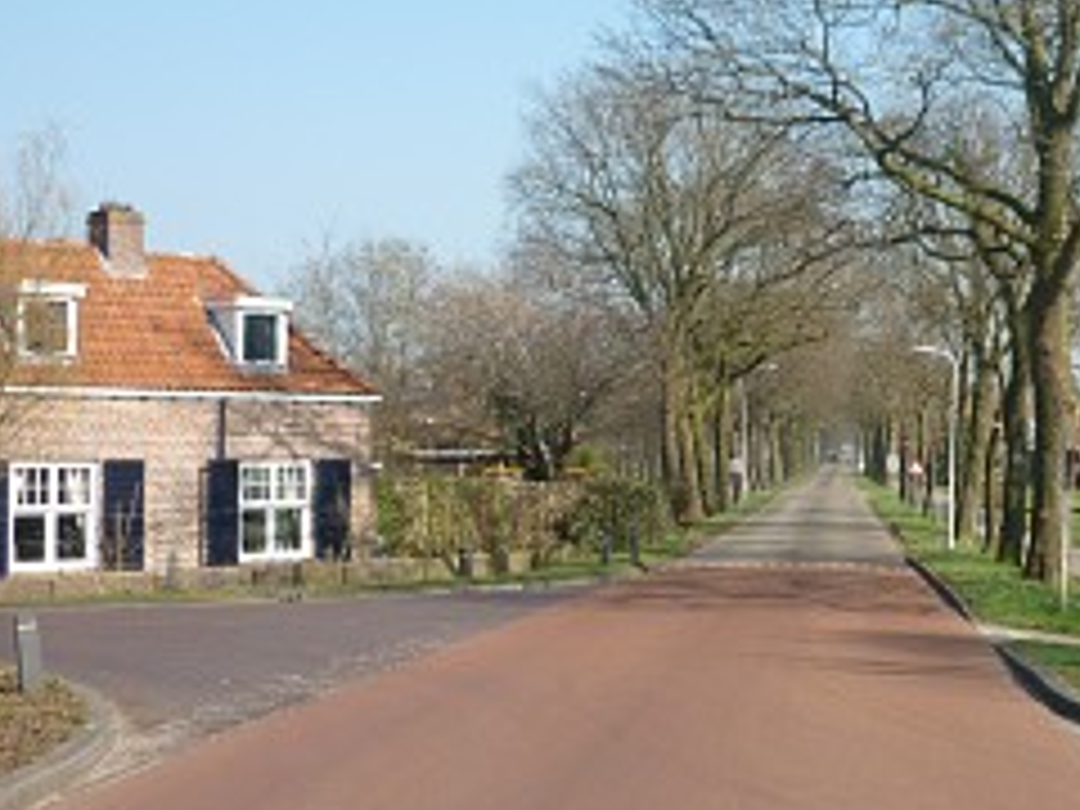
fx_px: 1934
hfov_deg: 30.6
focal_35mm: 62
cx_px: 814
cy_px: 387
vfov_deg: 23.6
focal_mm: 5.5
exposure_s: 1/800
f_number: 2.8
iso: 80
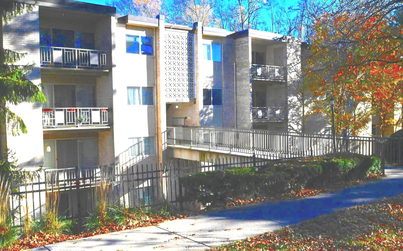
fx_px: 406
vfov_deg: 34.4
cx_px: 202
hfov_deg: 52.8
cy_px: 130
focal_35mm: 37
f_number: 22
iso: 10000
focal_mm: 24
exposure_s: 1/2000
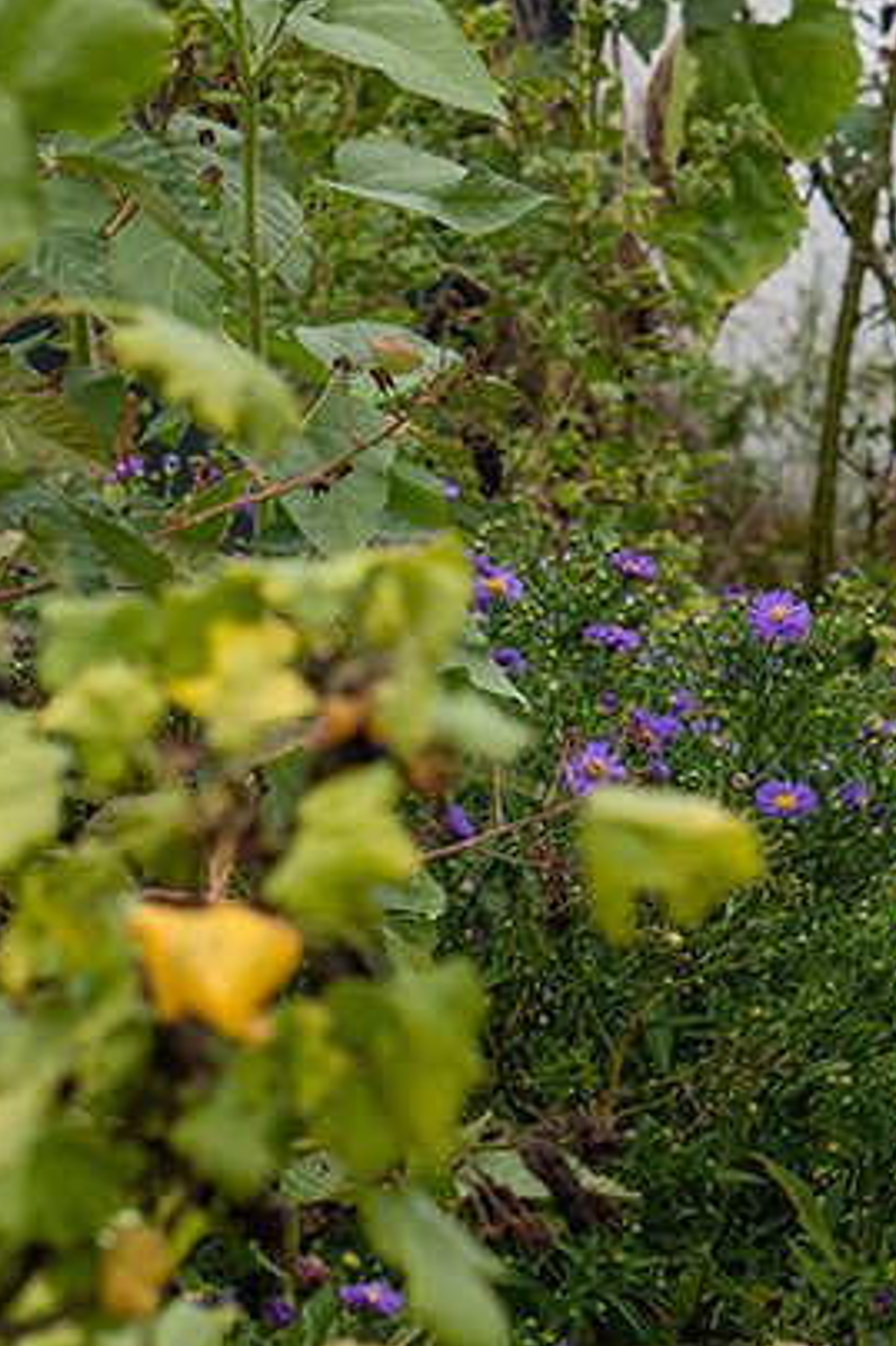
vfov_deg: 10.1
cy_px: 250
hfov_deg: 6.8
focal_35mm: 203
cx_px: 401
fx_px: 7585
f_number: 6.3
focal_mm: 55
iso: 400
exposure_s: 1/320
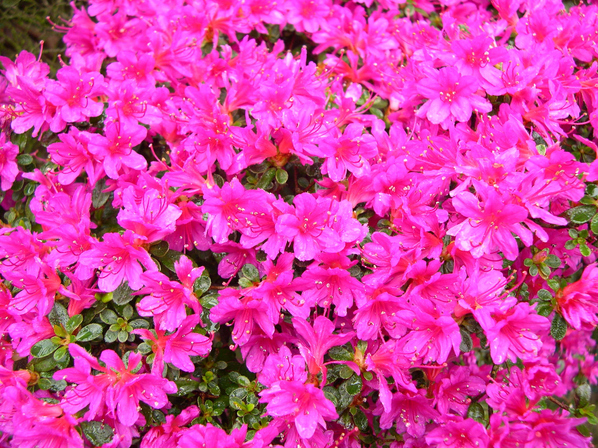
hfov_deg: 49.0
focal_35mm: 38
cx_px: 299
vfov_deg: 37.7
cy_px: 224
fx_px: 656
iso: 100
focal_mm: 8
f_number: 2.8
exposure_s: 1/123
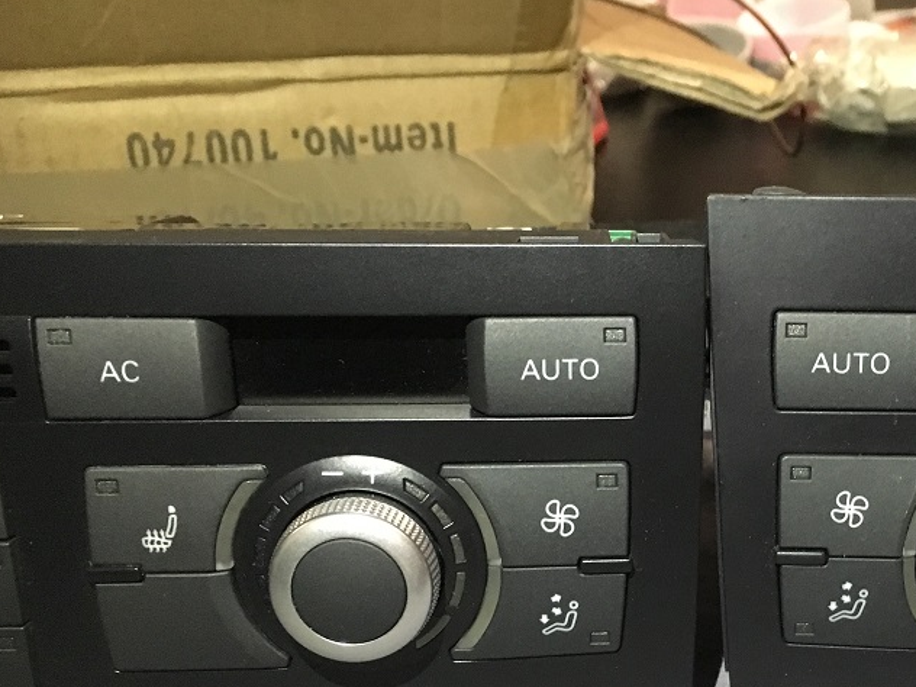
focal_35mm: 47
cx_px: 703
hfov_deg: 39.2
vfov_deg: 30.3
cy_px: 532
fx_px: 1244
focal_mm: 4.15
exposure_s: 1/17
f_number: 2.2
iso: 640
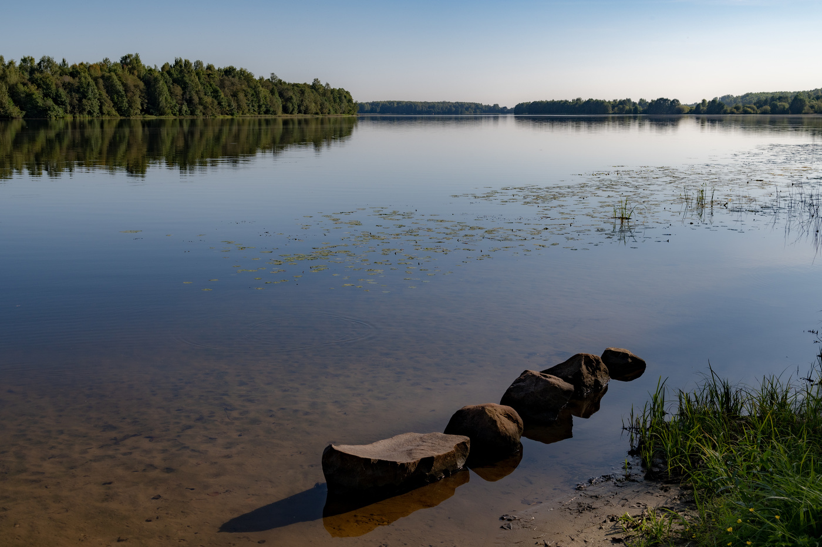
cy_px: 274
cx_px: 411
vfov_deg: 35.0
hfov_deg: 50.7
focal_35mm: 38
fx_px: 867
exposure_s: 1/640
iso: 250
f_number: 10
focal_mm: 38
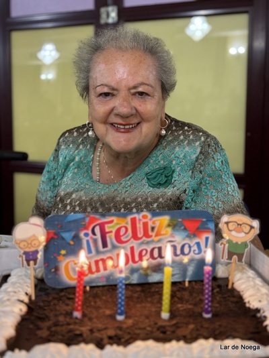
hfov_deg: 28.0
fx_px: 539
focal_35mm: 52
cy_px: 179
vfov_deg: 36.8
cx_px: 134
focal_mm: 5.96
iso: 160
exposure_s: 1/33
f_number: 1.6
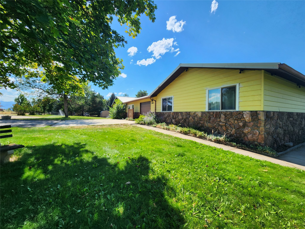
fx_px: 115
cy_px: 114
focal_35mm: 13
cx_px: 152
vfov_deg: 89.9
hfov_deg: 106.2
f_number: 2.2
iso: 50
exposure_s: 1/1480
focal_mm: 2.2
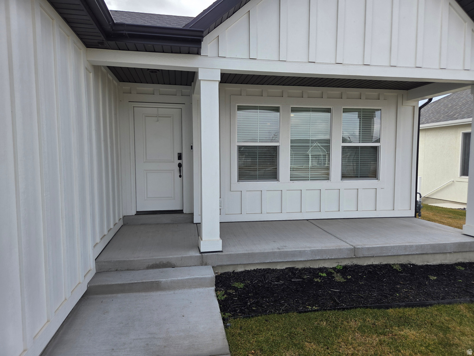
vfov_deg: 58.9
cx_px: 237
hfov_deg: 73.9
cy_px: 178
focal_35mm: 23
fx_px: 315
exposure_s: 1/1799
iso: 80
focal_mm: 5.4
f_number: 1.8
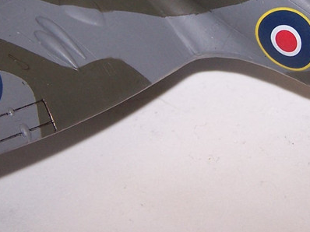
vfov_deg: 14.4
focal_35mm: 102
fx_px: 913
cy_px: 32
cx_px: 219
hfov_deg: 19.2
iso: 80
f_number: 2.8
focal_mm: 6.3
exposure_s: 1/60
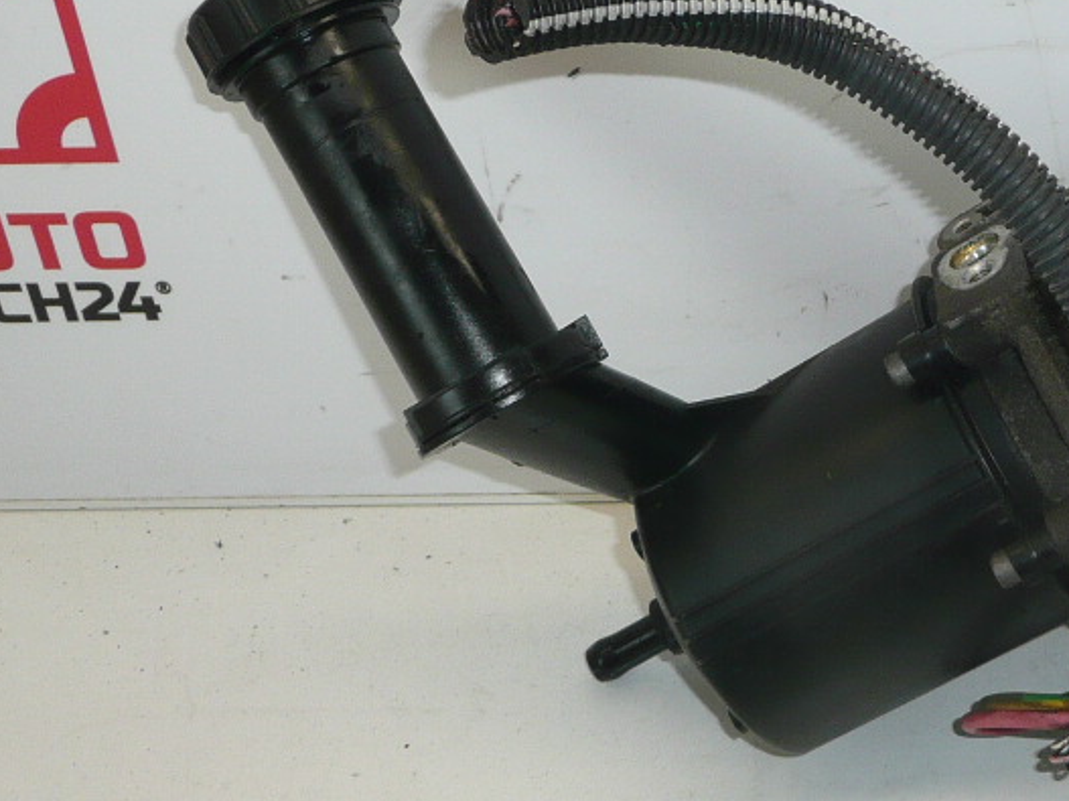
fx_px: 2099
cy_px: 249
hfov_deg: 27.4
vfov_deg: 21.5
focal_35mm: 68
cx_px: 994
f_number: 3.3
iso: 100
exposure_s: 1/125
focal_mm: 4.6
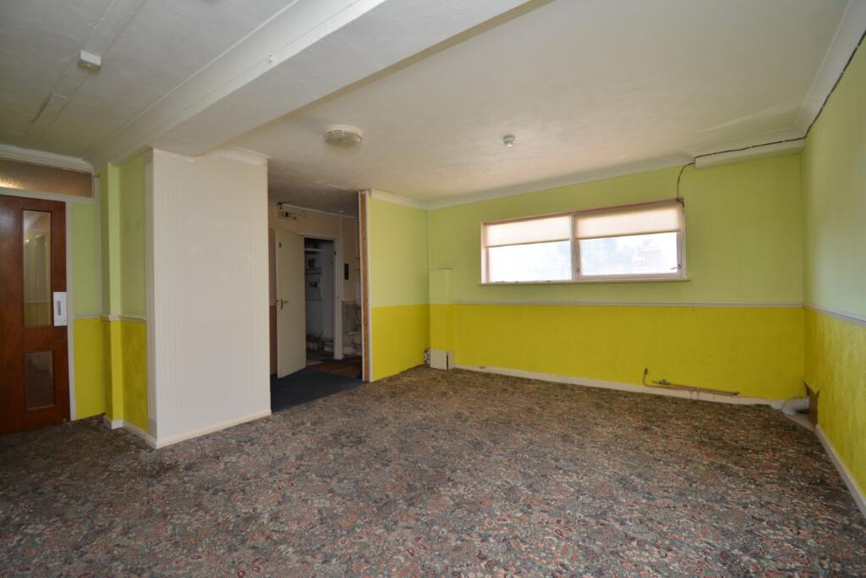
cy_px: 289
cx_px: 433
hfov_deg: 100.4
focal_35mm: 15
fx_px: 361
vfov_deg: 77.3
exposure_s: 1/25
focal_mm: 10
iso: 100
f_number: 5.6
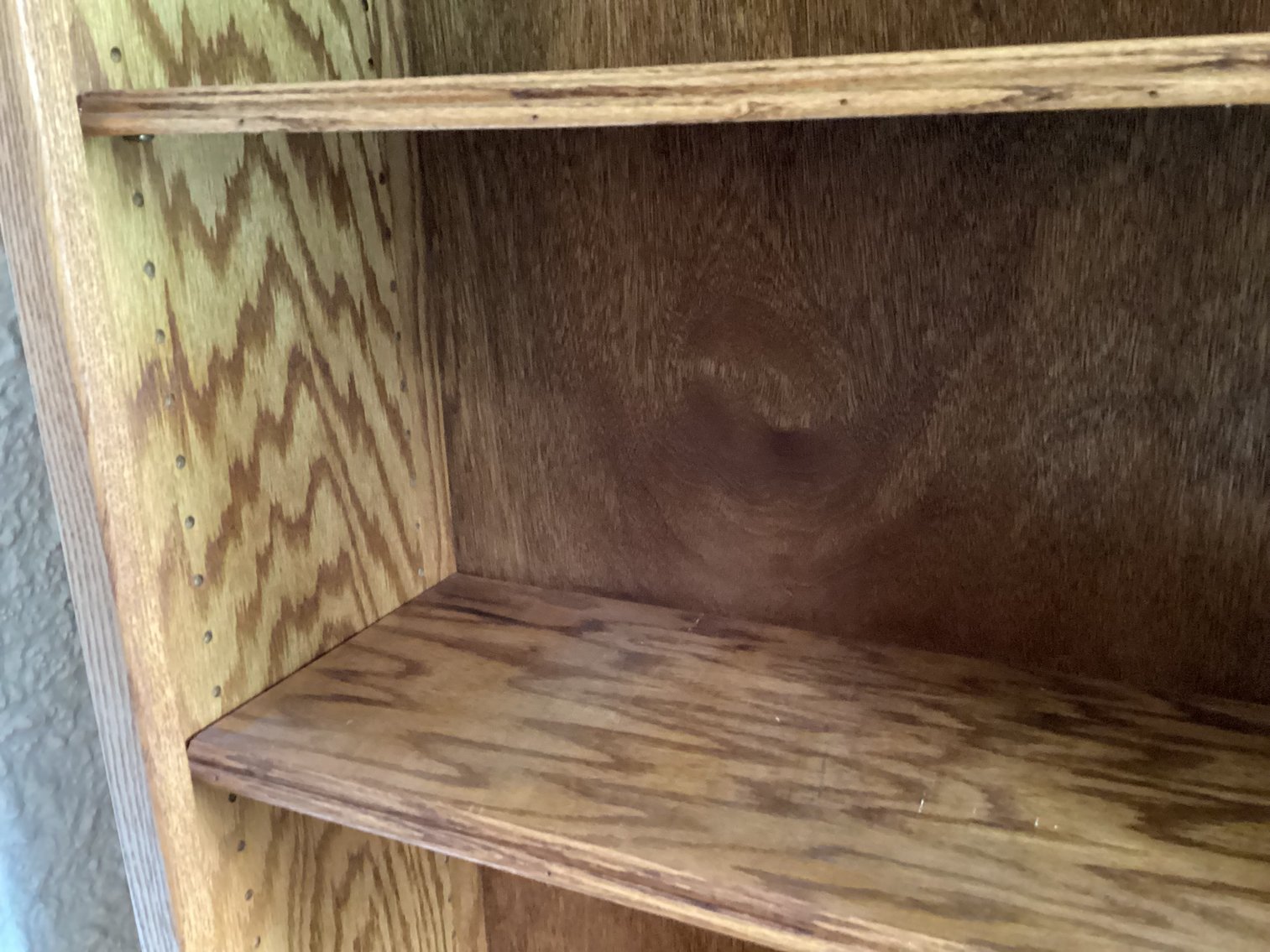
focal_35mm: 31
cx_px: 635
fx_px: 1137
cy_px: 476
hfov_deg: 58.3
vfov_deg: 45.4
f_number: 2.4
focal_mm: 3.3
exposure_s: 1/17
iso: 640
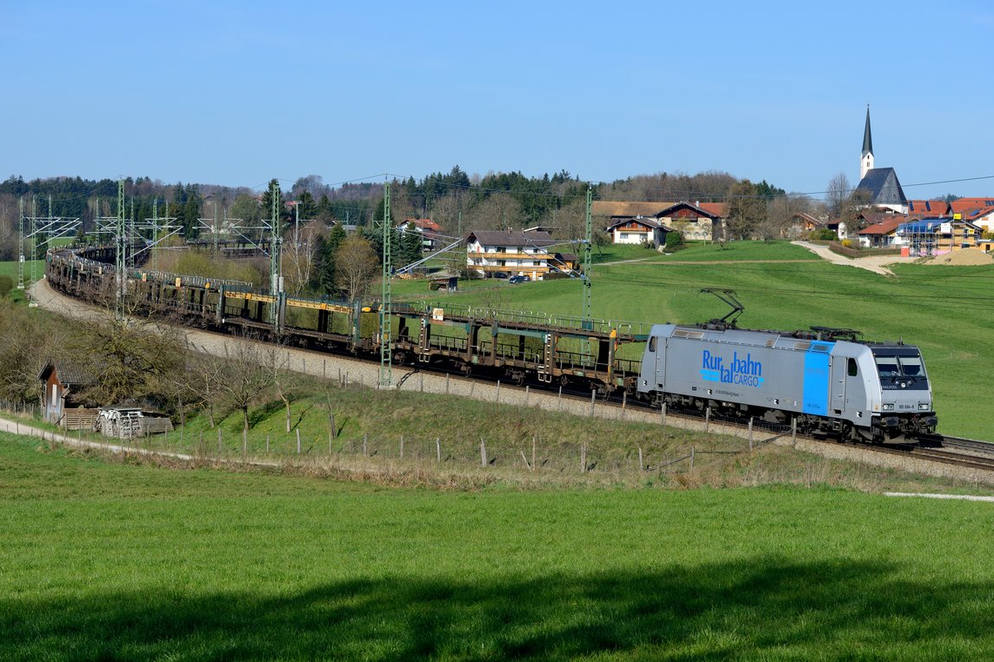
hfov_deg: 24.2
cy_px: 332
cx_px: 492
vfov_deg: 16.3
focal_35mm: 84
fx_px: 2319
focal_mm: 80
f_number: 6.3
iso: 200
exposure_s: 1/1600
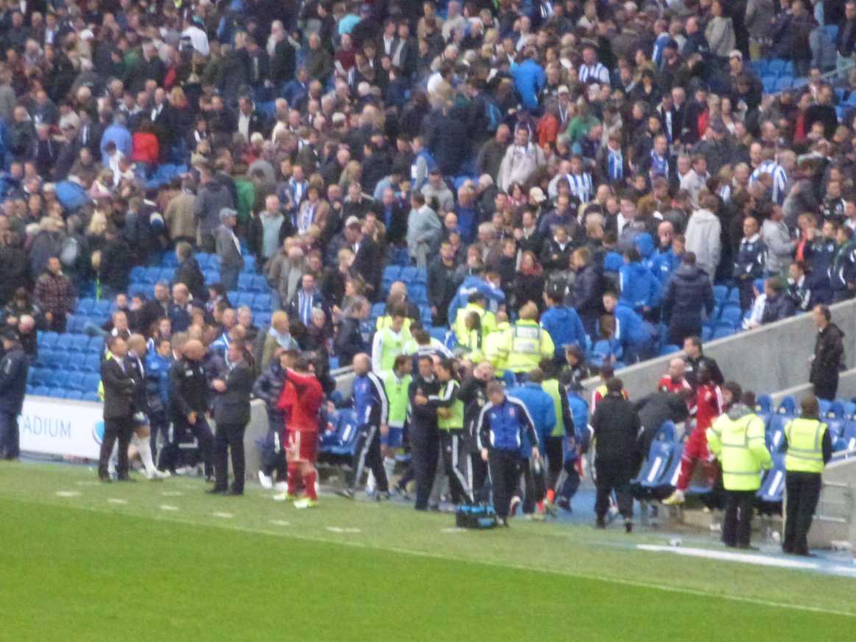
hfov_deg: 7.3
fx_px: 6701
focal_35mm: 271
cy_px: 398
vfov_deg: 5.5
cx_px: 365
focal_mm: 35.2
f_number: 5.5
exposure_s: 1/200
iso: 1600
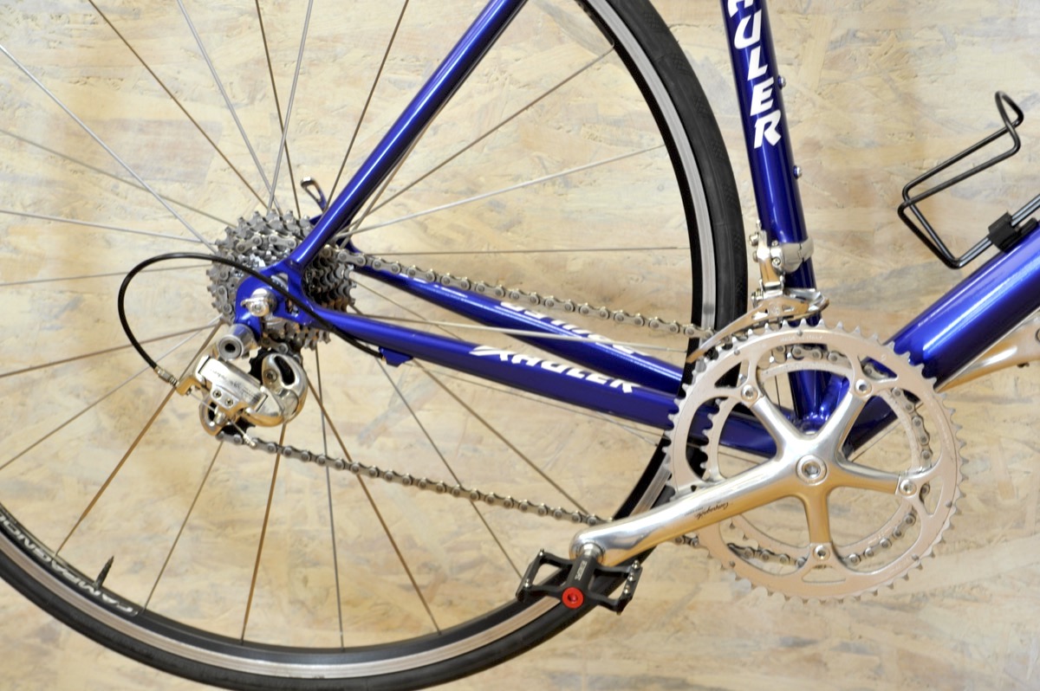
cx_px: 520
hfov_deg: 19.5
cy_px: 346
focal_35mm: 105
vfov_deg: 13.0
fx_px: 3031
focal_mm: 105
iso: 800
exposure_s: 1/2
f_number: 11
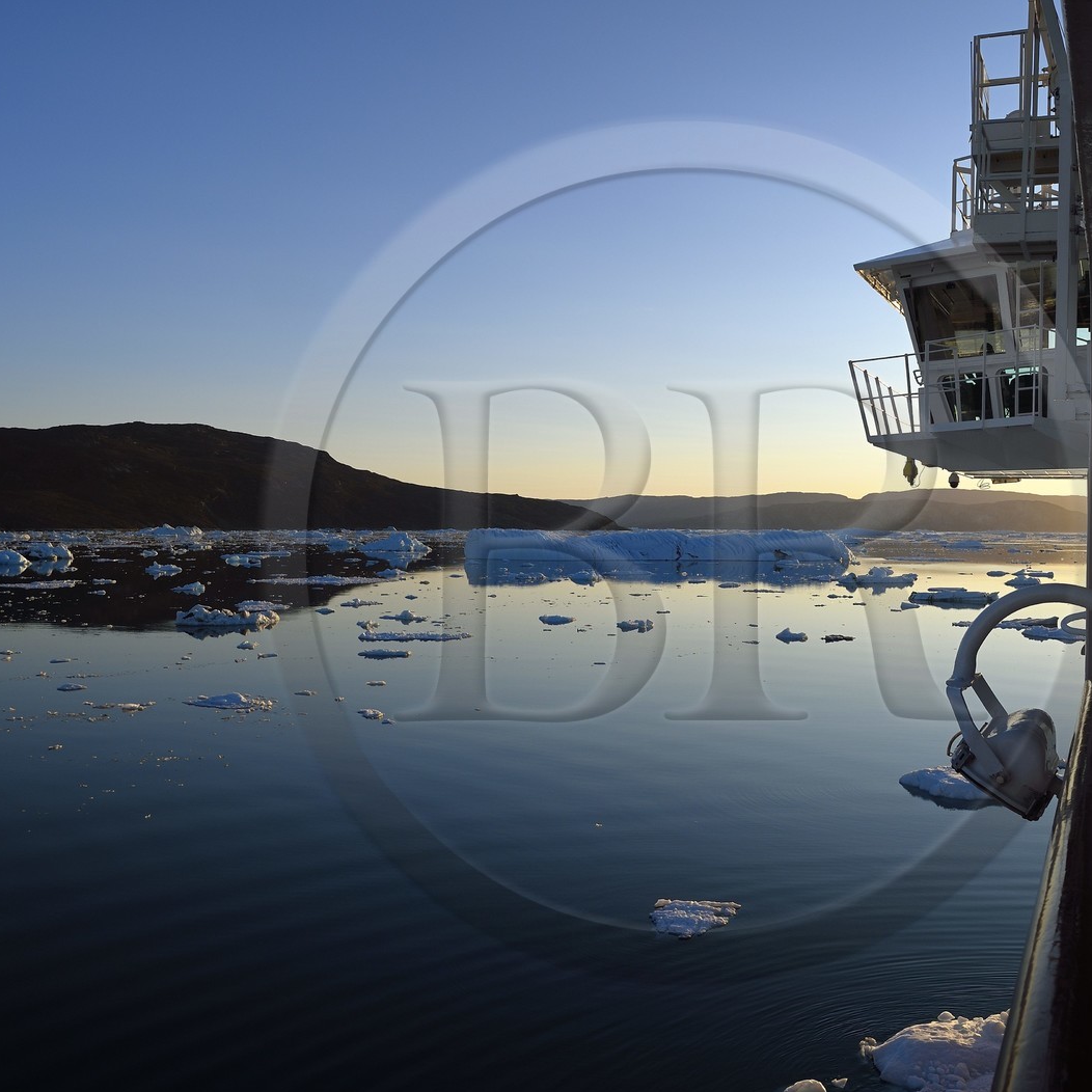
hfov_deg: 51.9
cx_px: 688
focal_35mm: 31
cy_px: 552
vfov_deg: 52.5
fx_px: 1106
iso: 200
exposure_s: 1/250
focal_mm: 24
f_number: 13
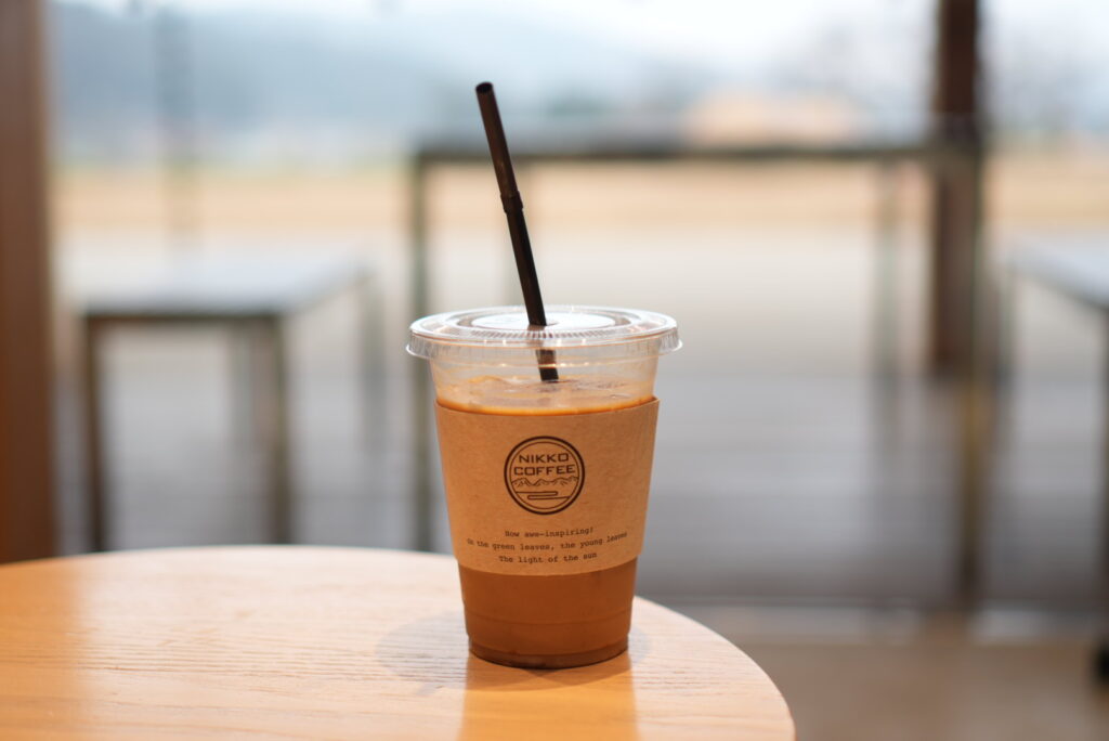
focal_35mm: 52
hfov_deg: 37.8
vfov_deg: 25.8
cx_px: 554
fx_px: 1618
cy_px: 370
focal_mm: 35
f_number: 2
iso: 100
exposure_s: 1/100
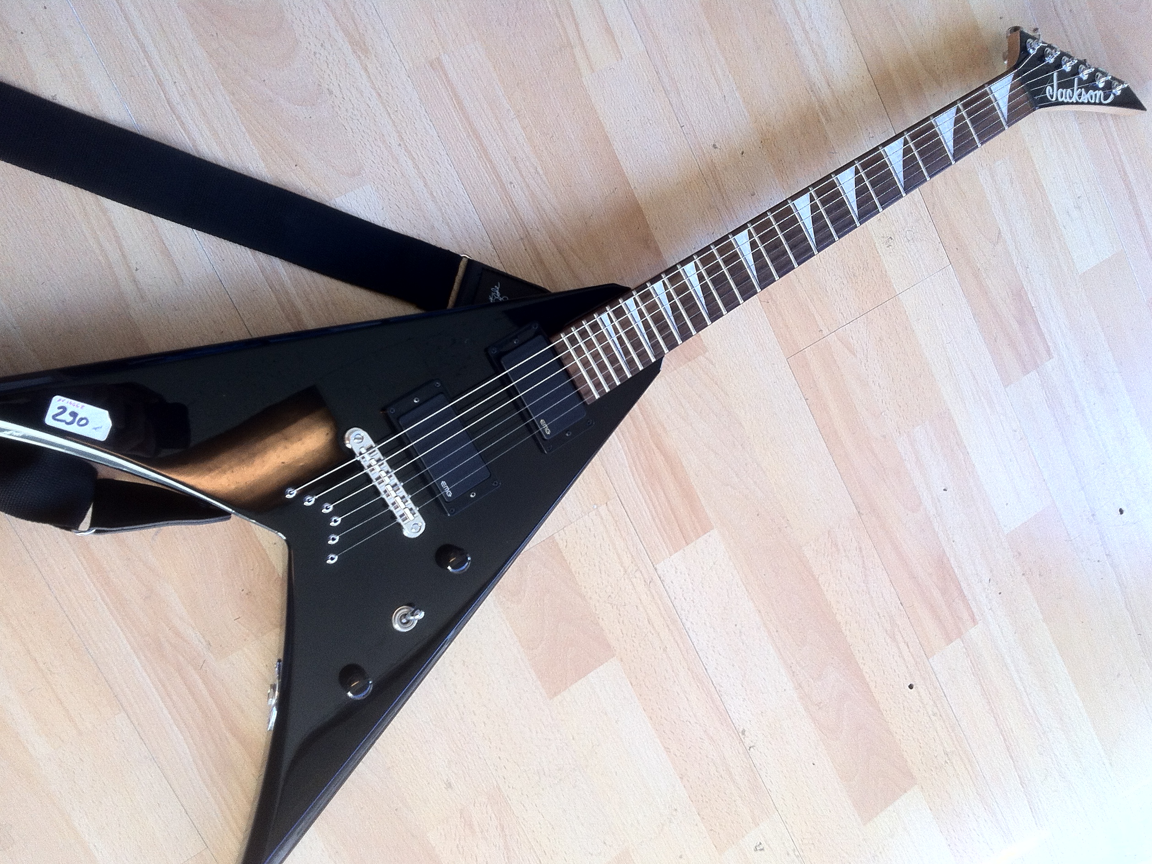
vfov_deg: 39.7
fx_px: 1198
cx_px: 586
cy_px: 440
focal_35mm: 36
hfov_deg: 51.4
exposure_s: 1/50
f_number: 2.8
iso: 80
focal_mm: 3.85
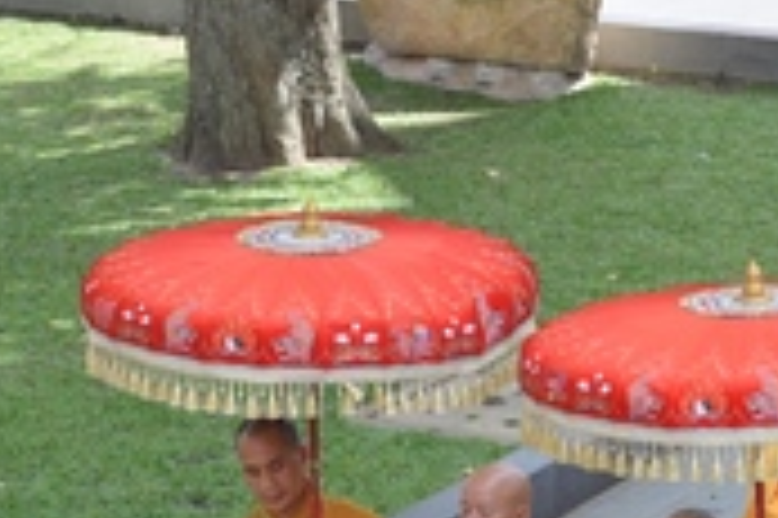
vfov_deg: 7.3
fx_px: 4059
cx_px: 913
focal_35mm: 188
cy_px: 414
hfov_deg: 10.8
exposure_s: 1/160
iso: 125
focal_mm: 50
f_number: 5.6
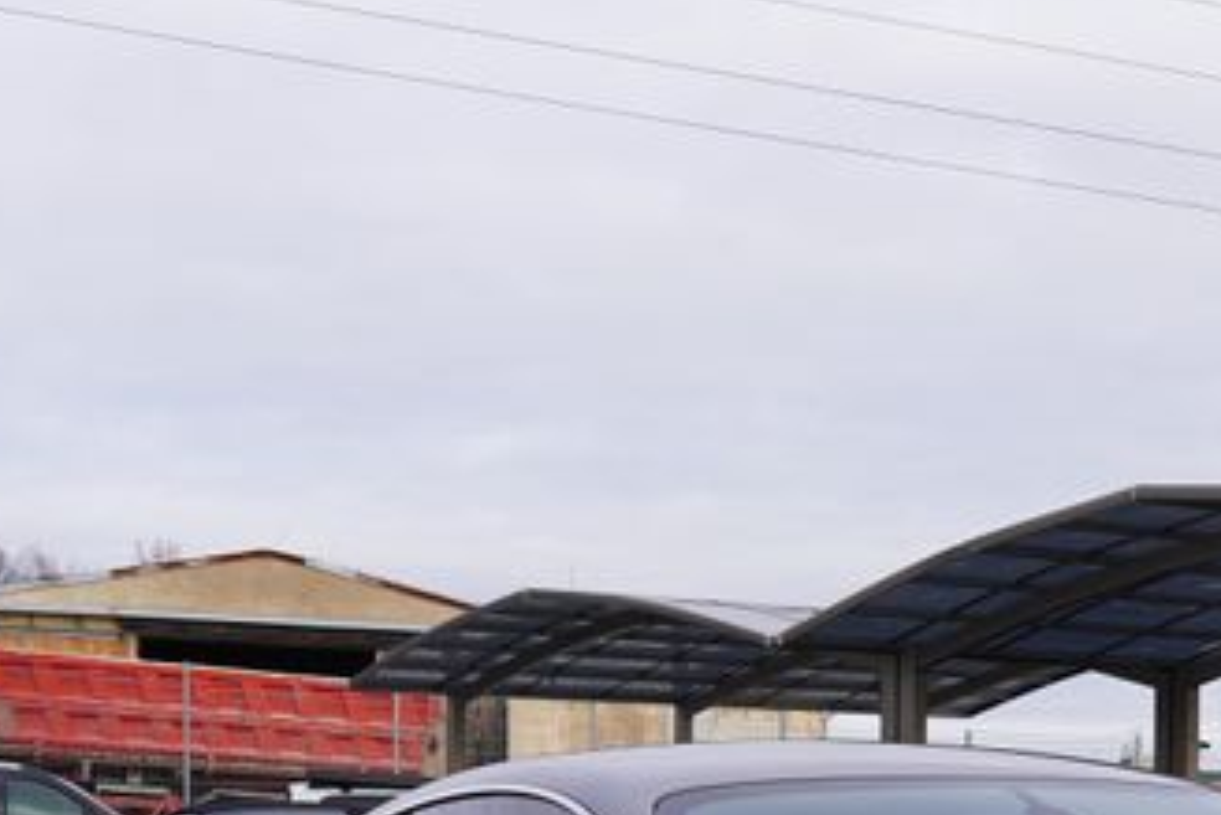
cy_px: 1003
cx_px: 1135
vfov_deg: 17.3
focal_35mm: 75
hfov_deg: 26.0
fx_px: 2545
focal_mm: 24
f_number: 7.1
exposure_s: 1/100
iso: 100
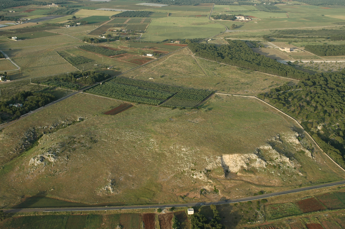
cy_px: 114
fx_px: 388
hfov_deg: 48.0
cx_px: 172
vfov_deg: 33.0
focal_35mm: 40
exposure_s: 1/200
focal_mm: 27
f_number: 7.1
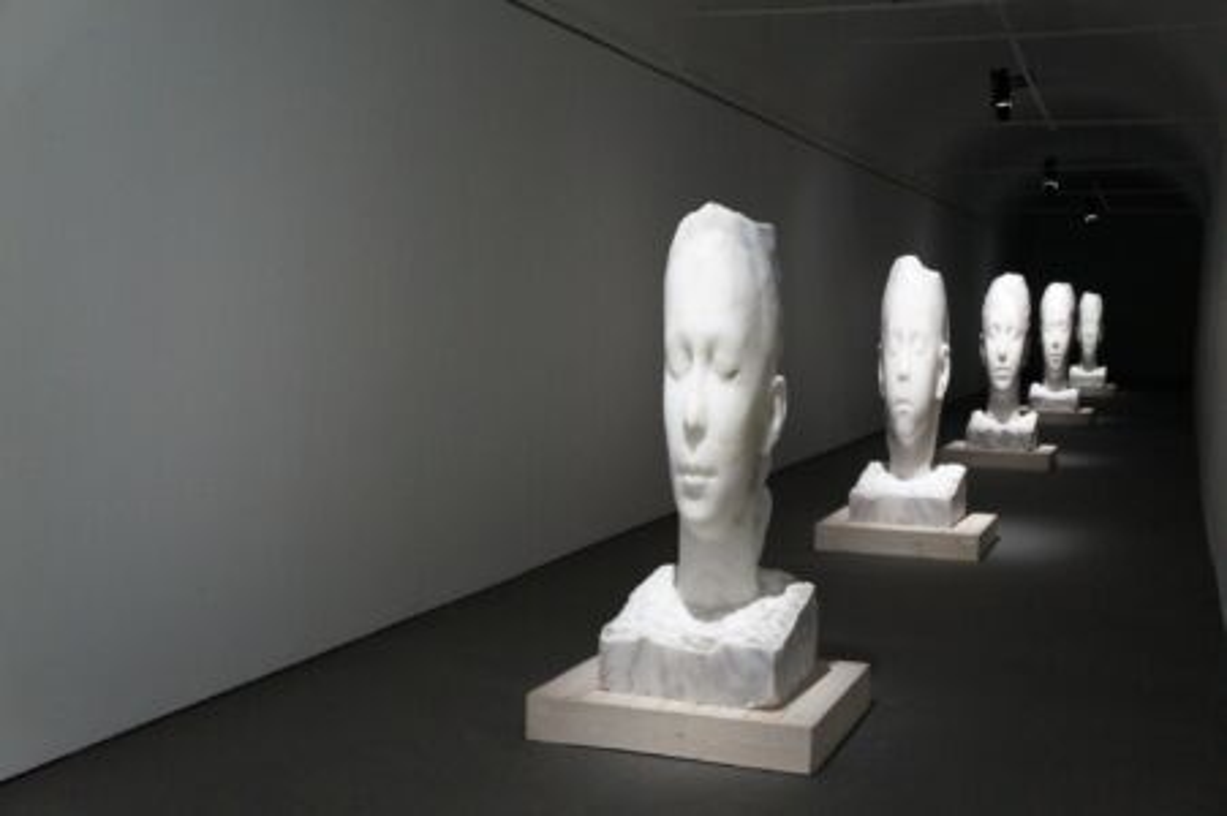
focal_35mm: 44
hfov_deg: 45.0
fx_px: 1481
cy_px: 408
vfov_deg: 30.8
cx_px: 614
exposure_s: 1/160
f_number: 4
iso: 3200
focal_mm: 29
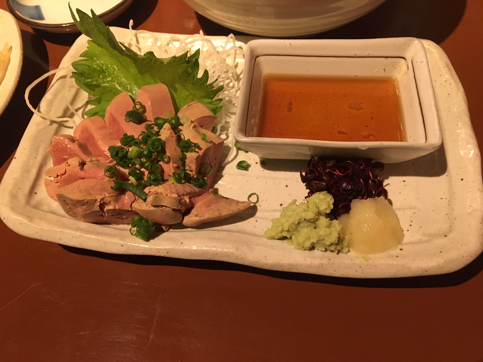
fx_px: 405
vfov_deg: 48.2
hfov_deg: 61.7
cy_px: 181
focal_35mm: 29
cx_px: 242
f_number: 2.2
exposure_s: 1/24
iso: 200
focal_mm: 4.15
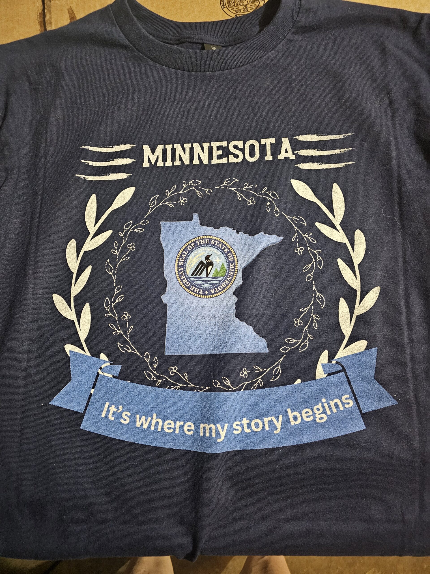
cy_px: 287
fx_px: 381
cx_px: 215
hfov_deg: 58.9
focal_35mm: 23
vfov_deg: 73.9
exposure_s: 1/24
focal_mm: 6.3
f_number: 1.7
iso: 640
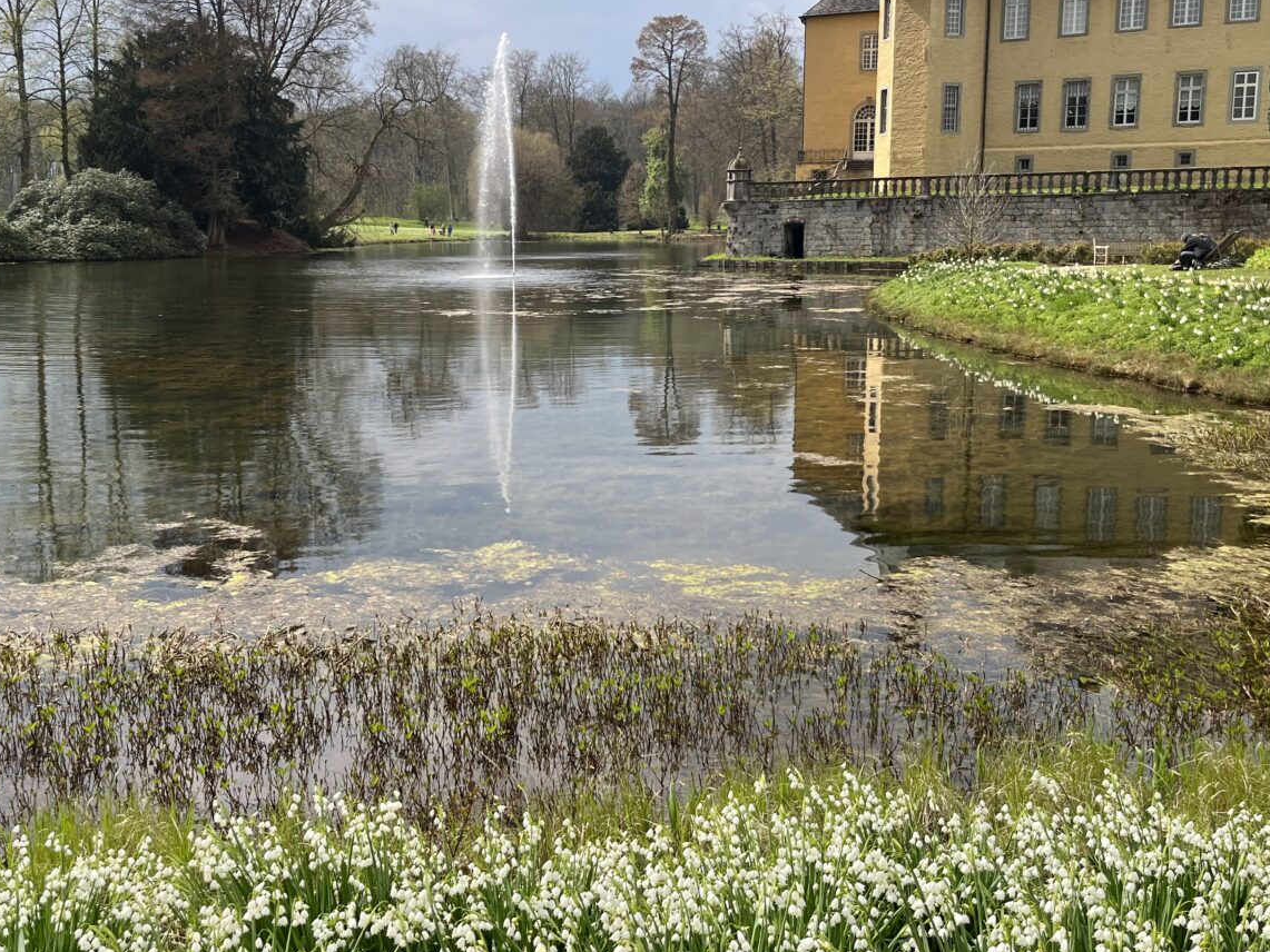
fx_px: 1284
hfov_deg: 52.5
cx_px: 575
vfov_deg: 40.6
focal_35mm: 35
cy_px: 422
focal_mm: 5.1
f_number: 1.6
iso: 50
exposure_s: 1/1802
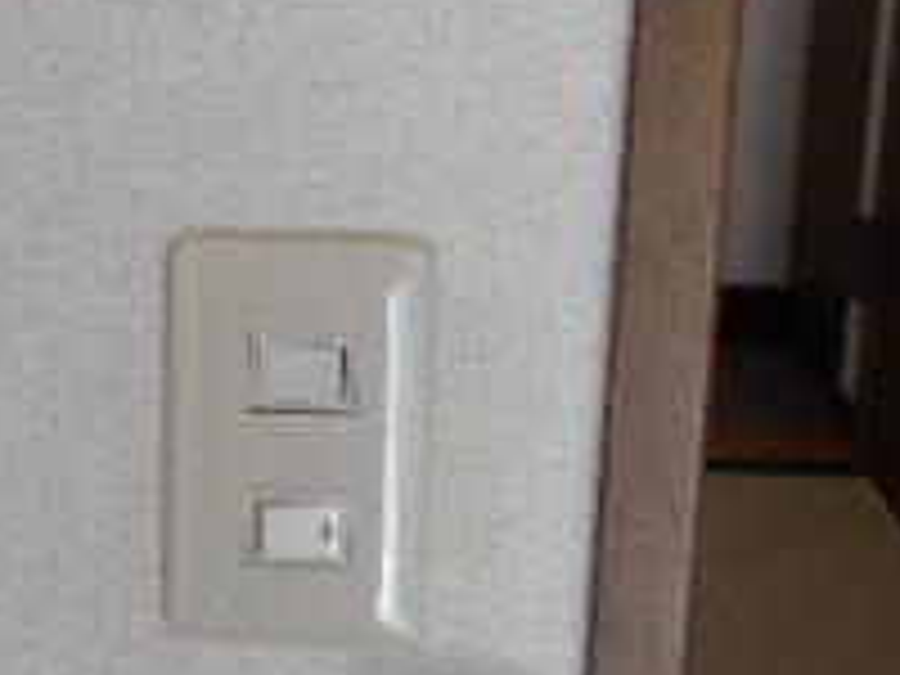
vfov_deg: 17.0
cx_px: -230
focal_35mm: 83
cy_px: -135
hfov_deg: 21.6
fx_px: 2158
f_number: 3.2
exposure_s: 1/30
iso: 100
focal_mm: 4.6
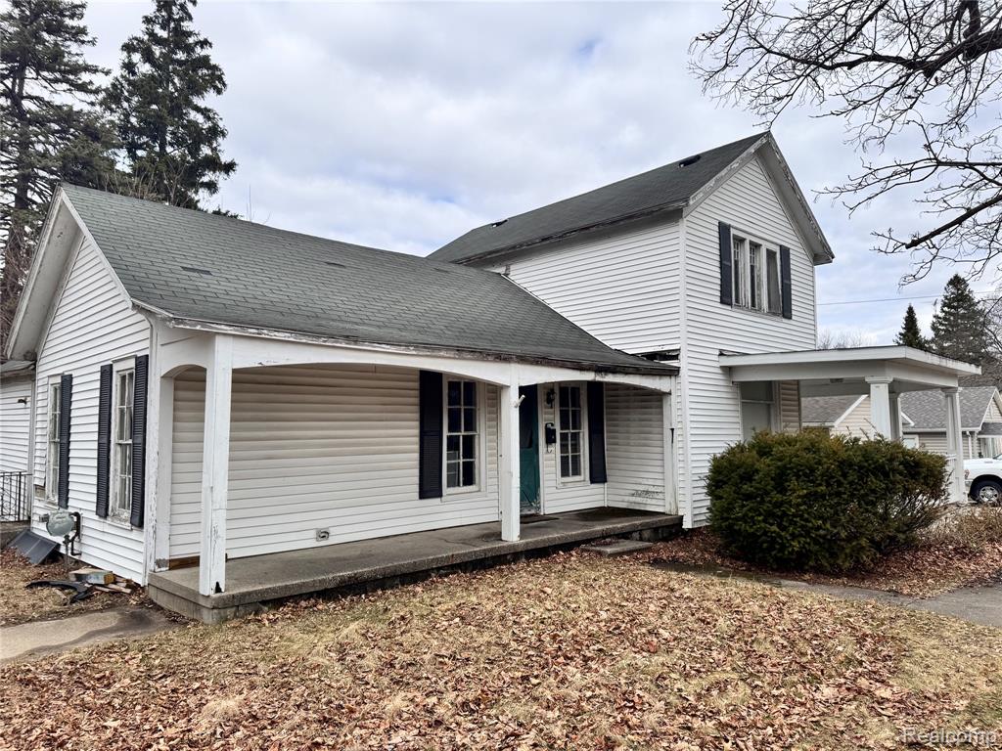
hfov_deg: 71.6
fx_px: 695
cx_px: 501
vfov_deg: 56.8
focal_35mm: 24
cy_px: 376
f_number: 1.78
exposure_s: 1/3247
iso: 80
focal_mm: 6.76
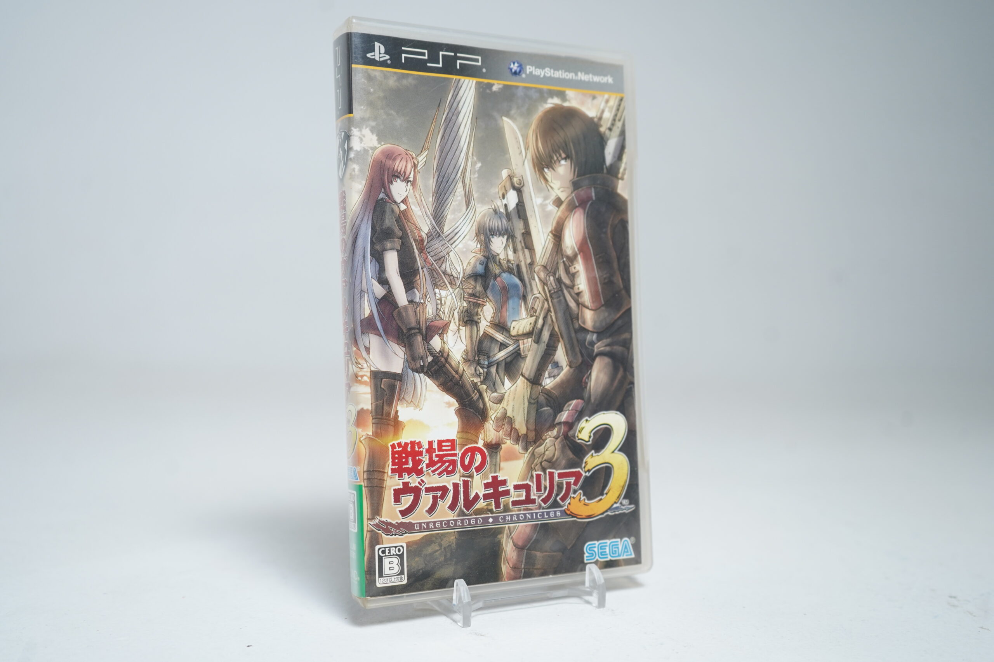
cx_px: 497
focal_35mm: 37
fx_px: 1022
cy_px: 331
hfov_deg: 51.9
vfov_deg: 35.9
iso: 800
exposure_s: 1/40
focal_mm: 37
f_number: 5
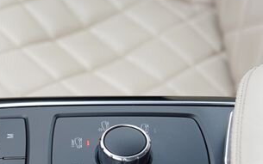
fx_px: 588
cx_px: -54
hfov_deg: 23.1
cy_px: 225
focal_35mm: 82
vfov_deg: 15.1
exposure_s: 1/40
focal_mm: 24
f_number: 3.2
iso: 100
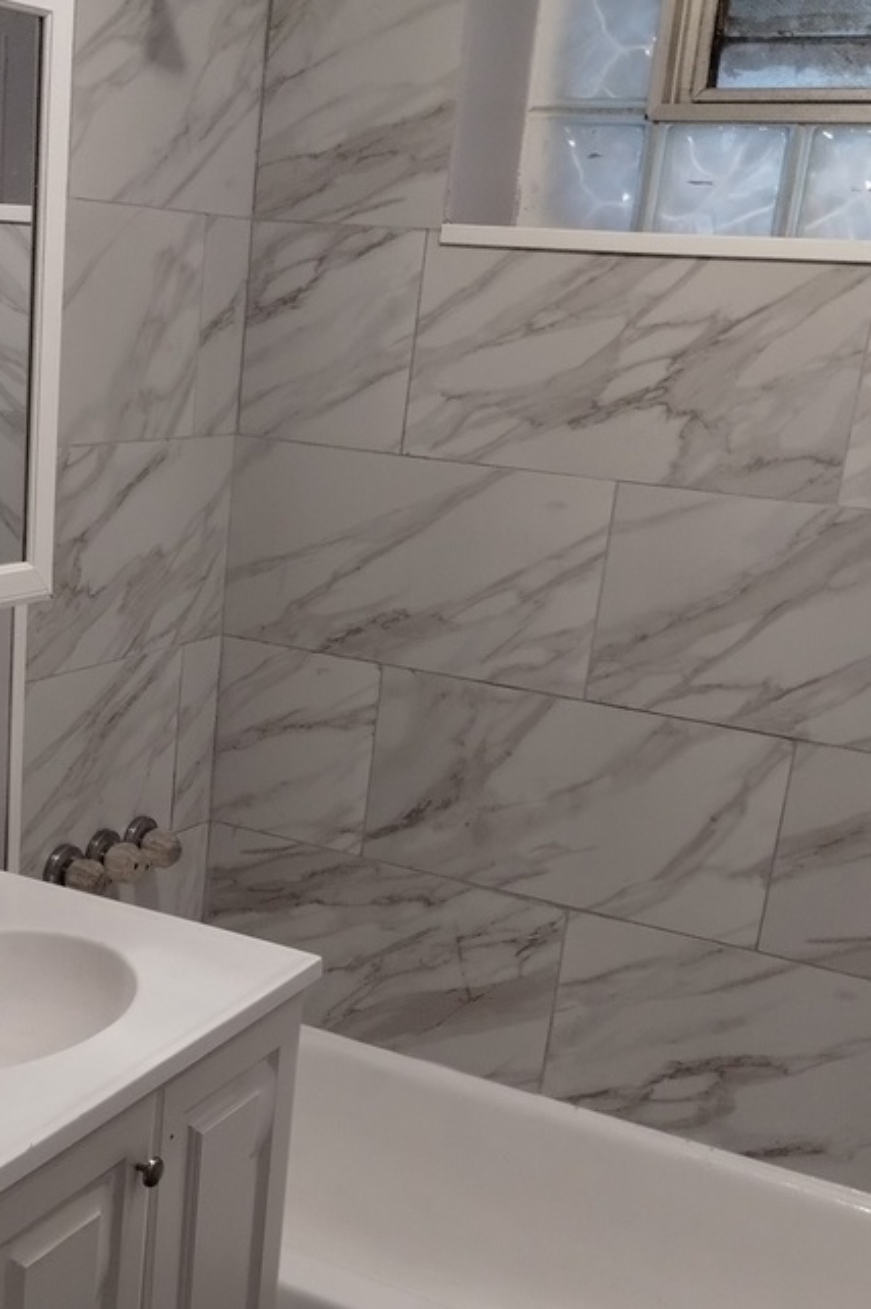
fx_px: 1780
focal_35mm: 49
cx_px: 152
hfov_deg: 26.9
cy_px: 900
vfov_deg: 39.7
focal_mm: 4.27
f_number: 1.8
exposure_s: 1/30
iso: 713
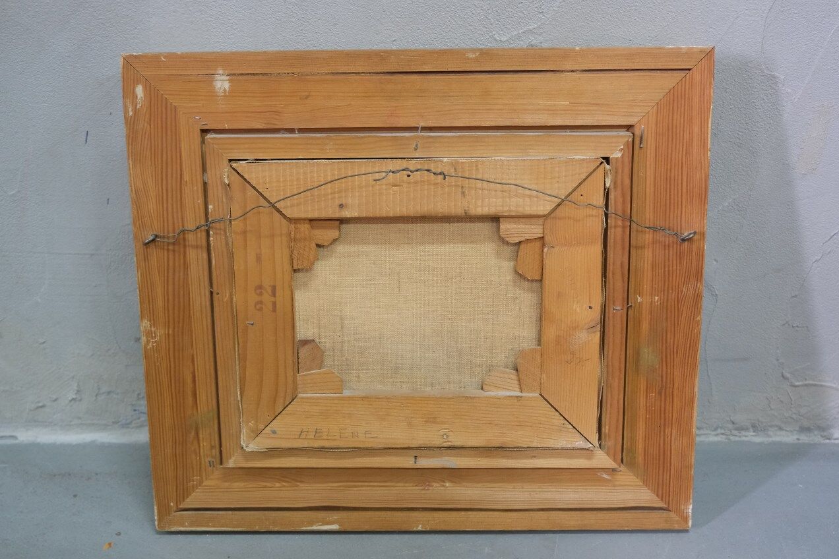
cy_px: 280
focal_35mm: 46
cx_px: 420
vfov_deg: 29.2
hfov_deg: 42.7
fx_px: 1072
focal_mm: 30.8
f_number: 4
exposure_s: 1/45
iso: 3200
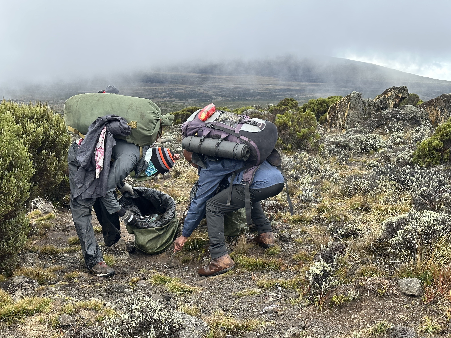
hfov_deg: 39.7
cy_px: 169
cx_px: 226
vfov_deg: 30.3
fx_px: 625
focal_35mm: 48
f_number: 1.78
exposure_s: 1/552
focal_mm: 6.86
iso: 64
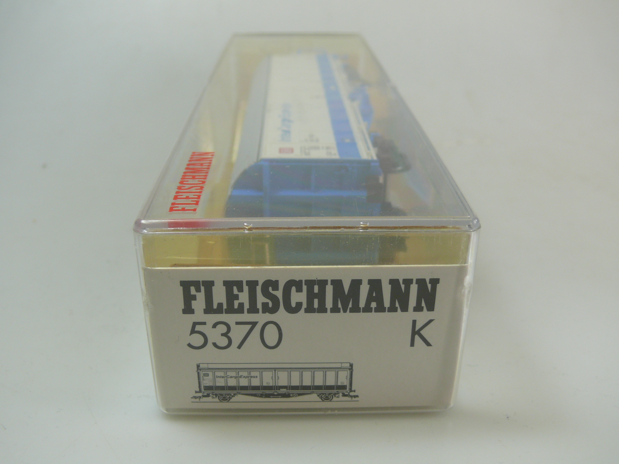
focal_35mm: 41
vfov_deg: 35.1
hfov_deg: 45.8
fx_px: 733
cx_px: 310
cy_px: 232
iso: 100
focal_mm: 8.2
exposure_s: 1/125
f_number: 4
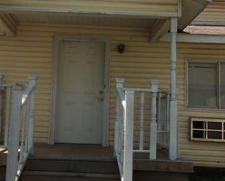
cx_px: 93
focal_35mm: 57
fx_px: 380
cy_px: 69
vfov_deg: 26.6
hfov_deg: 32.9
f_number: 2.2
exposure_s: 1/1012
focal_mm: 4.15
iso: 25
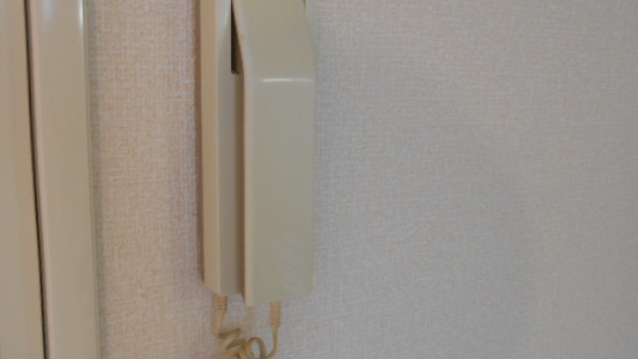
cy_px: 194
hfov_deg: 57.8
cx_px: 277
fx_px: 575
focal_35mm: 34
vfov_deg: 34.6
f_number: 3.2
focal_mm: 4.6
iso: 280
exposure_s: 1/30
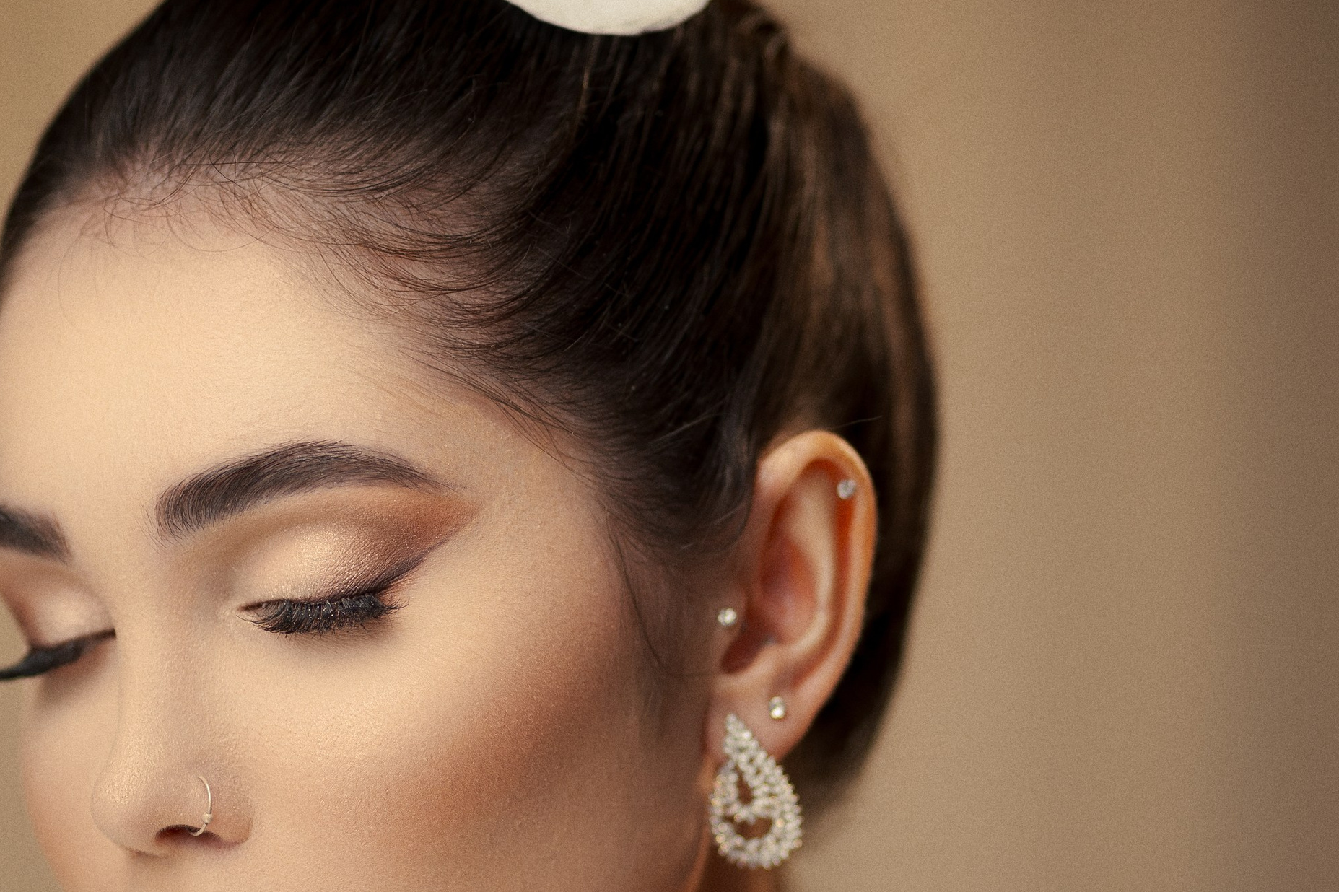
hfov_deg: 11.7
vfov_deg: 7.8
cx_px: 435
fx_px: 6545
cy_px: 691
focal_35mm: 176
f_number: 2
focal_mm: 85
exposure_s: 1/400
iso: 250
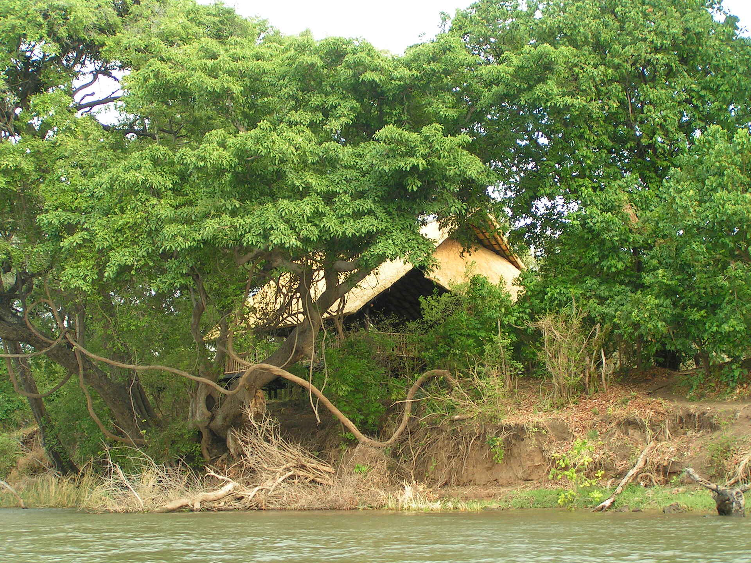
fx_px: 1367
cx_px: 376
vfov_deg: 23.3
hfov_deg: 30.7
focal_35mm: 63
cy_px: 282
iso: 50
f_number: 4
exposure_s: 1/50
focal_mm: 9.7
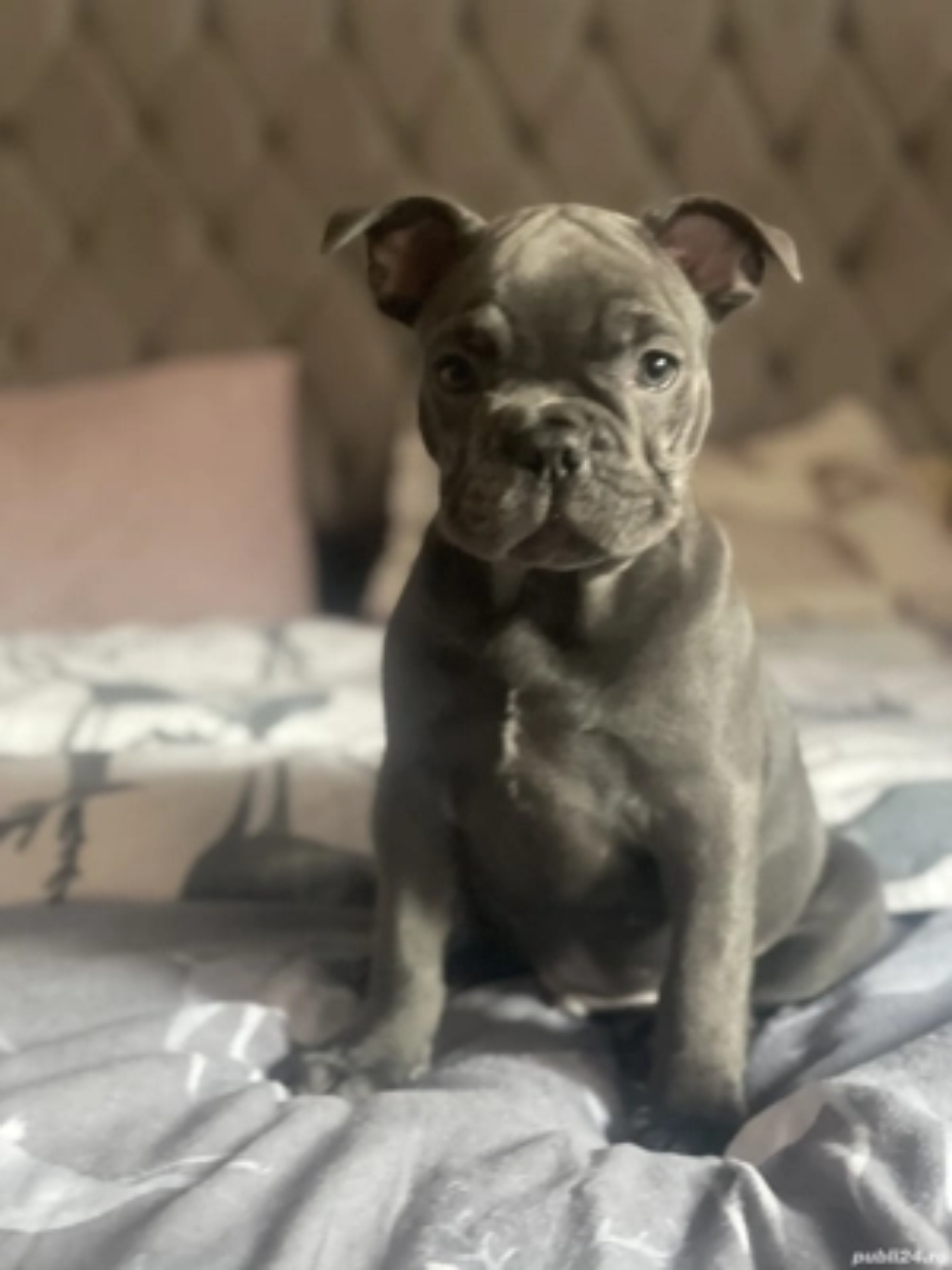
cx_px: 476
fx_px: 1907
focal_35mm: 52
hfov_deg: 28.0
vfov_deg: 36.8
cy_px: 635
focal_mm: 6
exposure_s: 1/24
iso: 500
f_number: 2
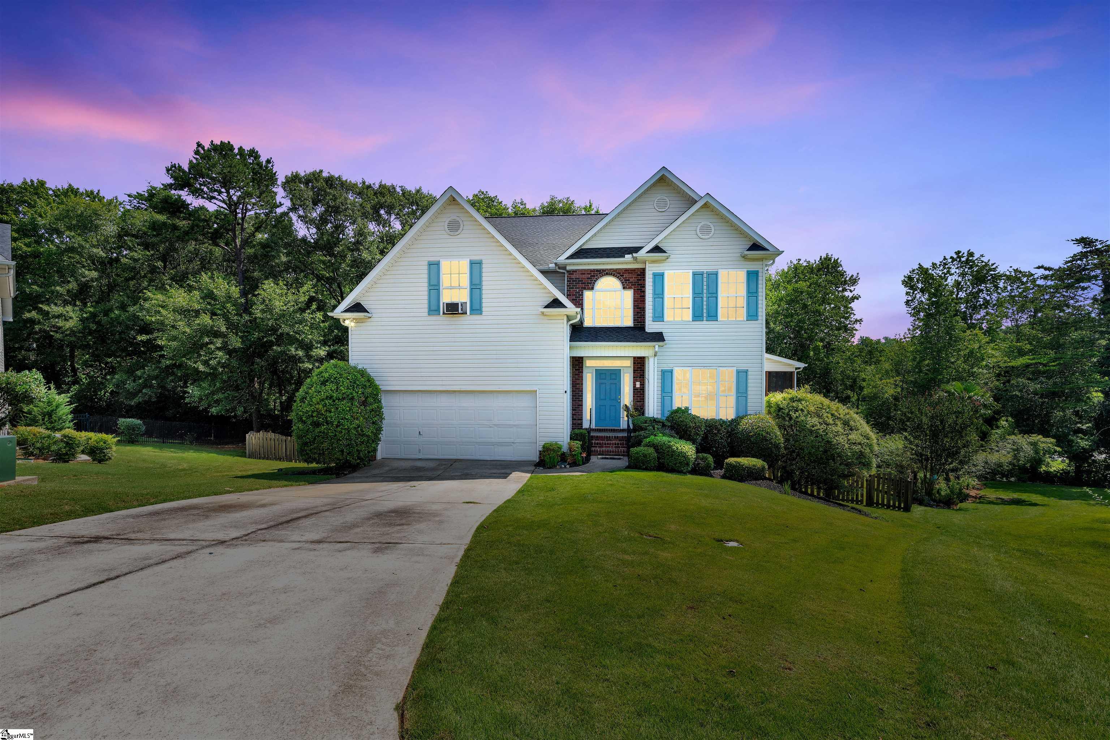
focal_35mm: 16
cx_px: 555
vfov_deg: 73.7
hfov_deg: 96.7
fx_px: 493
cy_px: 370
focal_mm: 16
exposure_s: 1/200
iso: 160
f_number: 9
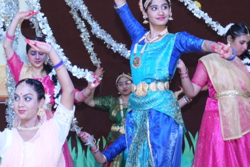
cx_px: 17
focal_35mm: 169
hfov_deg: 12.1
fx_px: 1174
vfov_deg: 8.1
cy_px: 90
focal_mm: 51
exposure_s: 1/160
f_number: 6.3
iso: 2000
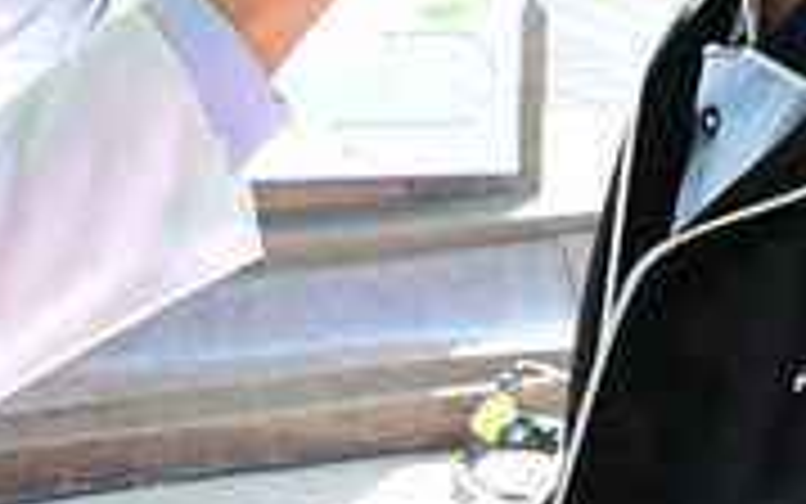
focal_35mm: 150
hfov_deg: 13.9
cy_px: -4
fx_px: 3296
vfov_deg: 8.7
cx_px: 288
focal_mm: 44
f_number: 8
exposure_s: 1/1000
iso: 6400
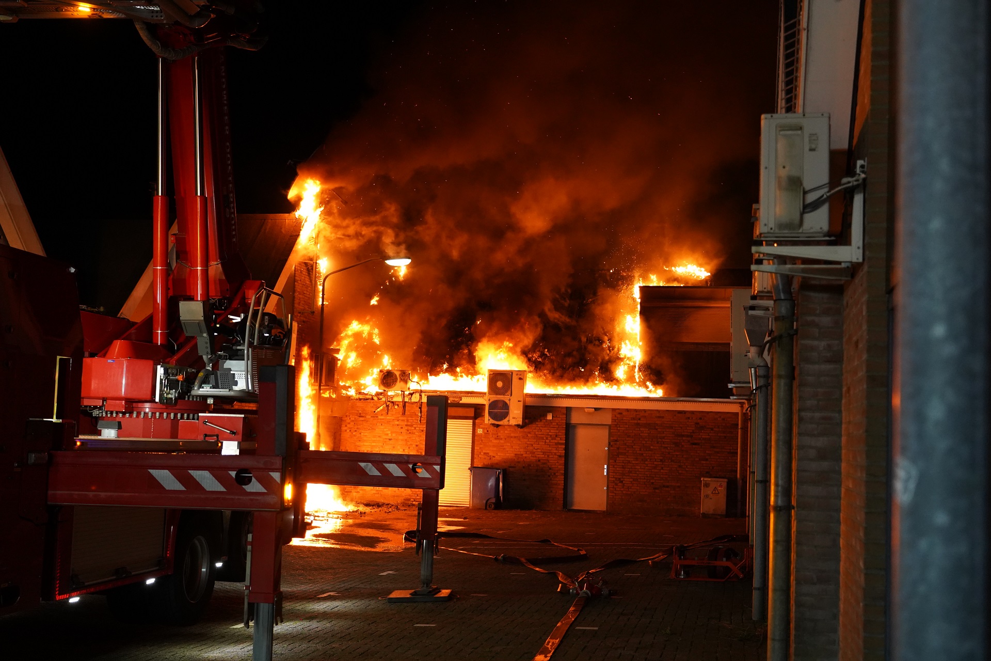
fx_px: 1184
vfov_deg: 31.2
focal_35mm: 43
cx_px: 496
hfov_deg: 45.4
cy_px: 330
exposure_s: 1/160
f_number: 4
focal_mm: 43
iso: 5000
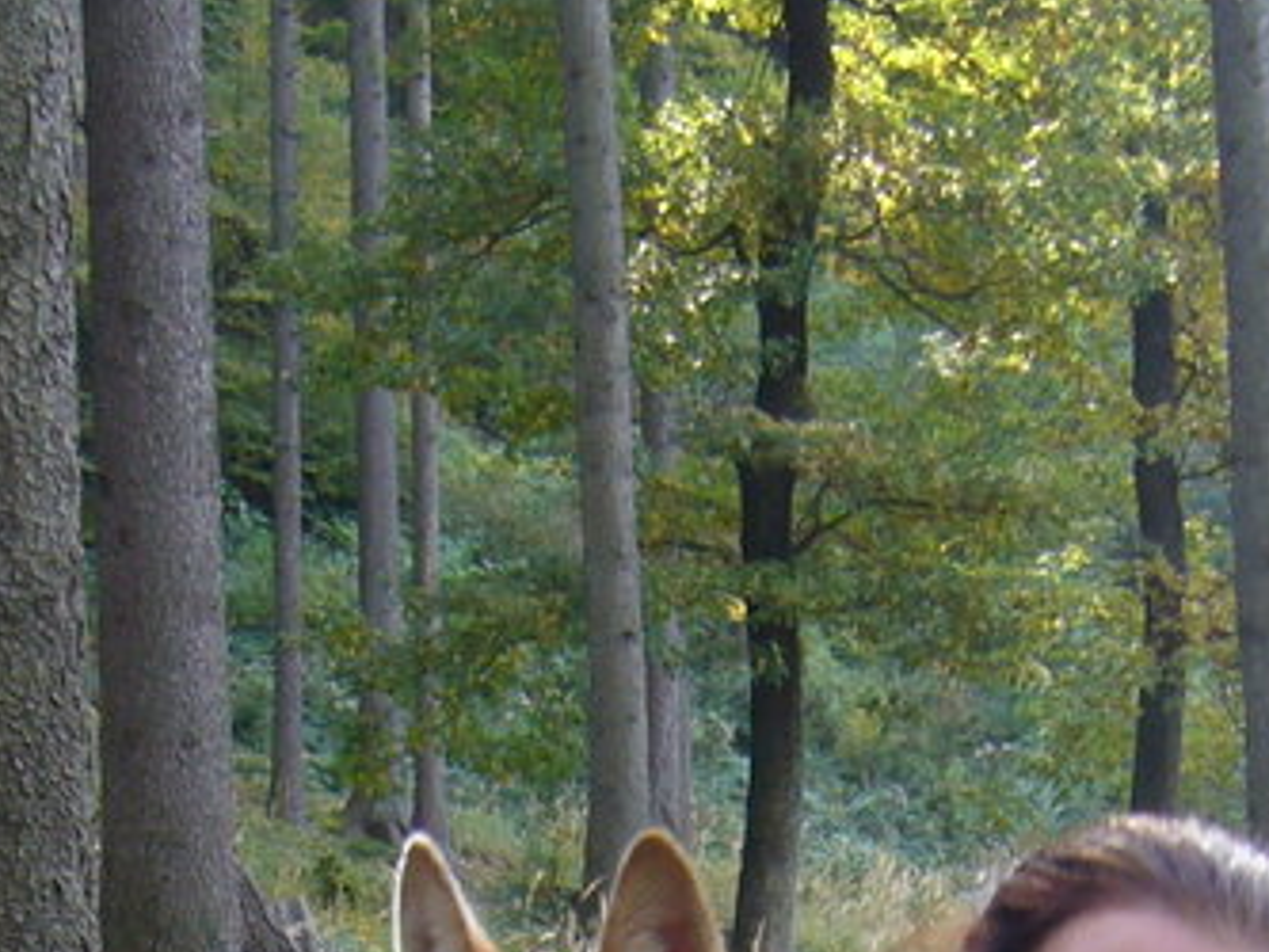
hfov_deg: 15.6
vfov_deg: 11.2
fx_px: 4621
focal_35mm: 126
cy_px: 1497
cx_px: 541
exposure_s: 1/100
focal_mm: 5.8
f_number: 2.8
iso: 80
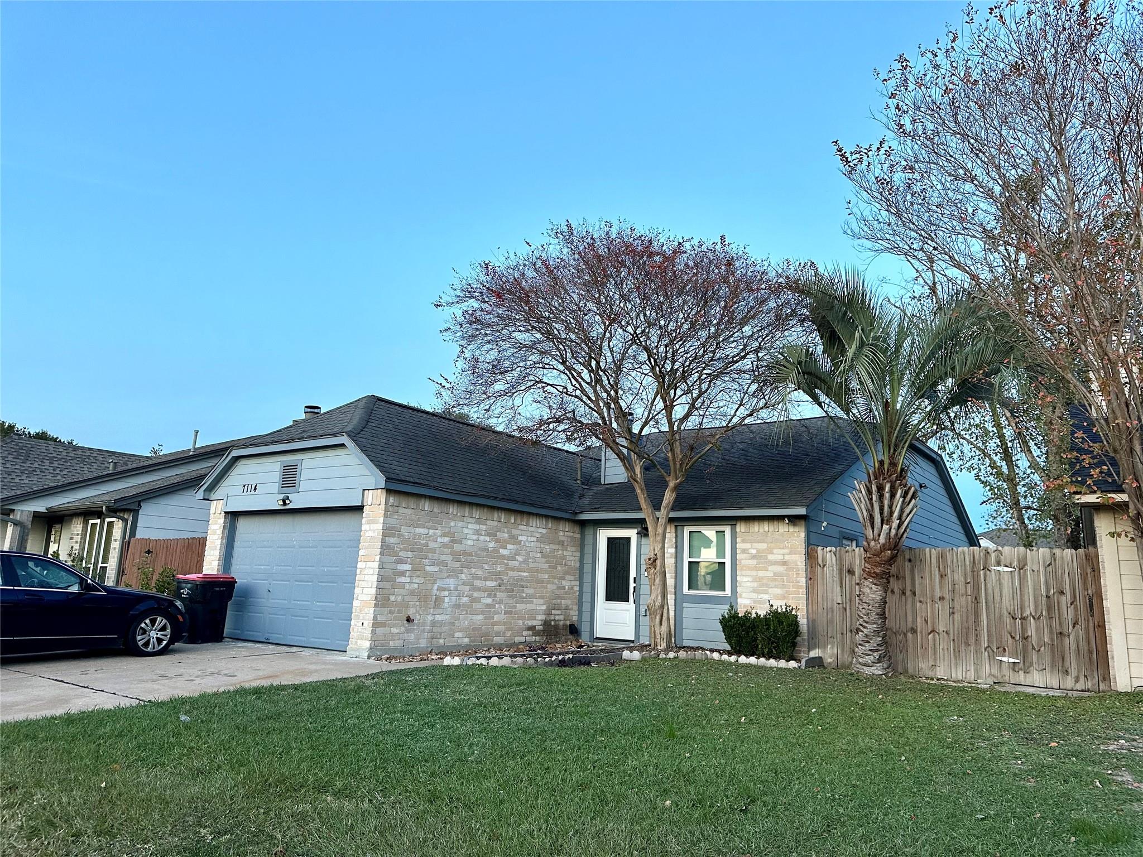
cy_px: 428
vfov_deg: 56.8
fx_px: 792
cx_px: 572
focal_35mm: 24
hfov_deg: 71.6
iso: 250
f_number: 1.78
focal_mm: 6.86
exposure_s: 1/60
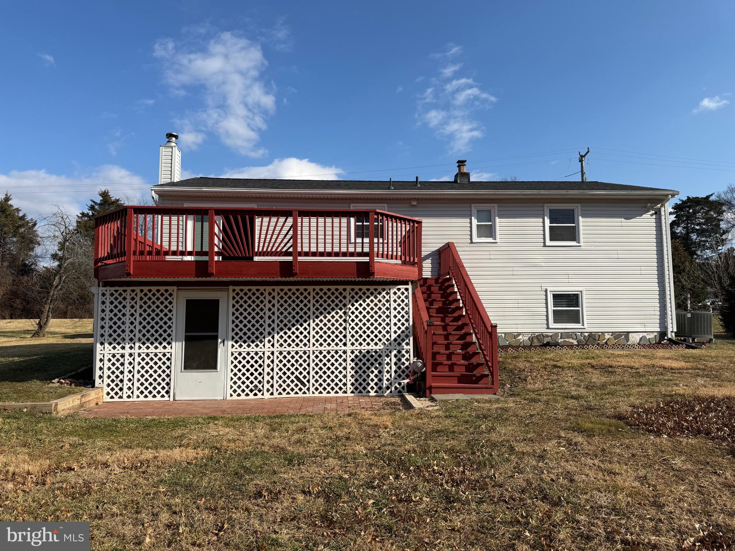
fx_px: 510
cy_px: 276
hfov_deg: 71.6
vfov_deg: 56.8
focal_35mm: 24
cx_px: 368
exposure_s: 1/4975
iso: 80
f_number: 1.78
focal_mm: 6.76
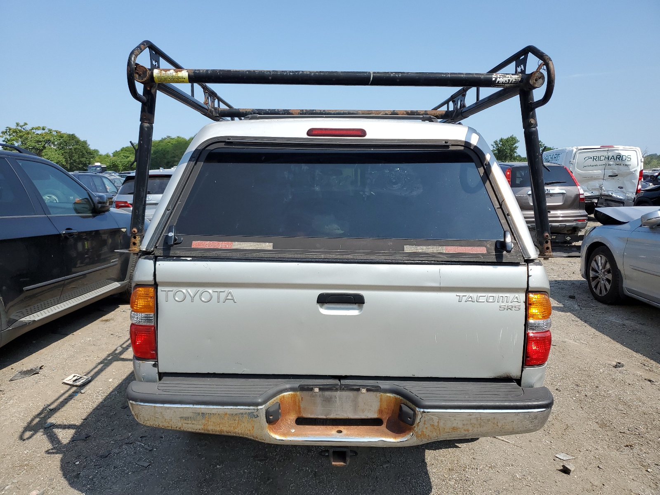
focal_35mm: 26
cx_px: 330
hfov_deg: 67.3
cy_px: 248
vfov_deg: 53.1
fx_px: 496
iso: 50
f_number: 1.5
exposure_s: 1/3333
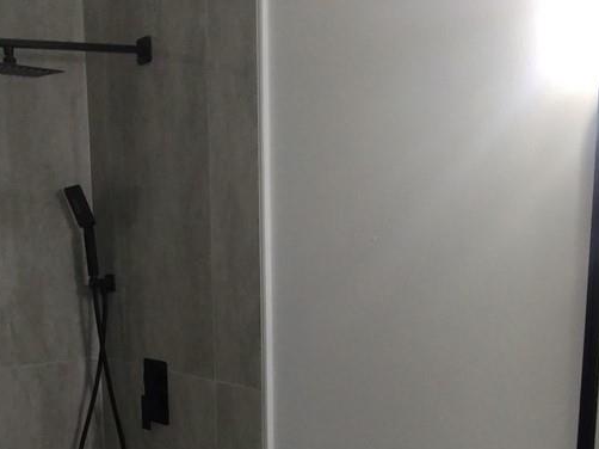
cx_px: 240
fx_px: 882
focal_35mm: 51
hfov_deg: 37.4
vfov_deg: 27.4
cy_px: 410
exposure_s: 1/30
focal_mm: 1.66
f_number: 2.2
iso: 117
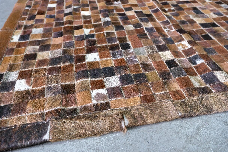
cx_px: 116
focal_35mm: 25
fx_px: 158
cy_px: 76
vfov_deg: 51.3
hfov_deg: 71.5
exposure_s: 1/20
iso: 1250
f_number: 4
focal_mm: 16
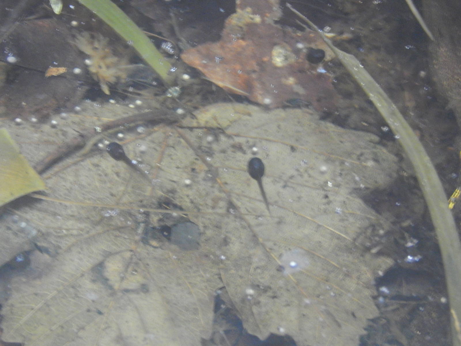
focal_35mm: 282
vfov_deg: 5.3
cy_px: 173
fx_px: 3756
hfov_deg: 7.0
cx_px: 230
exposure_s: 1/6
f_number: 5.7
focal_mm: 50.1
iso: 800
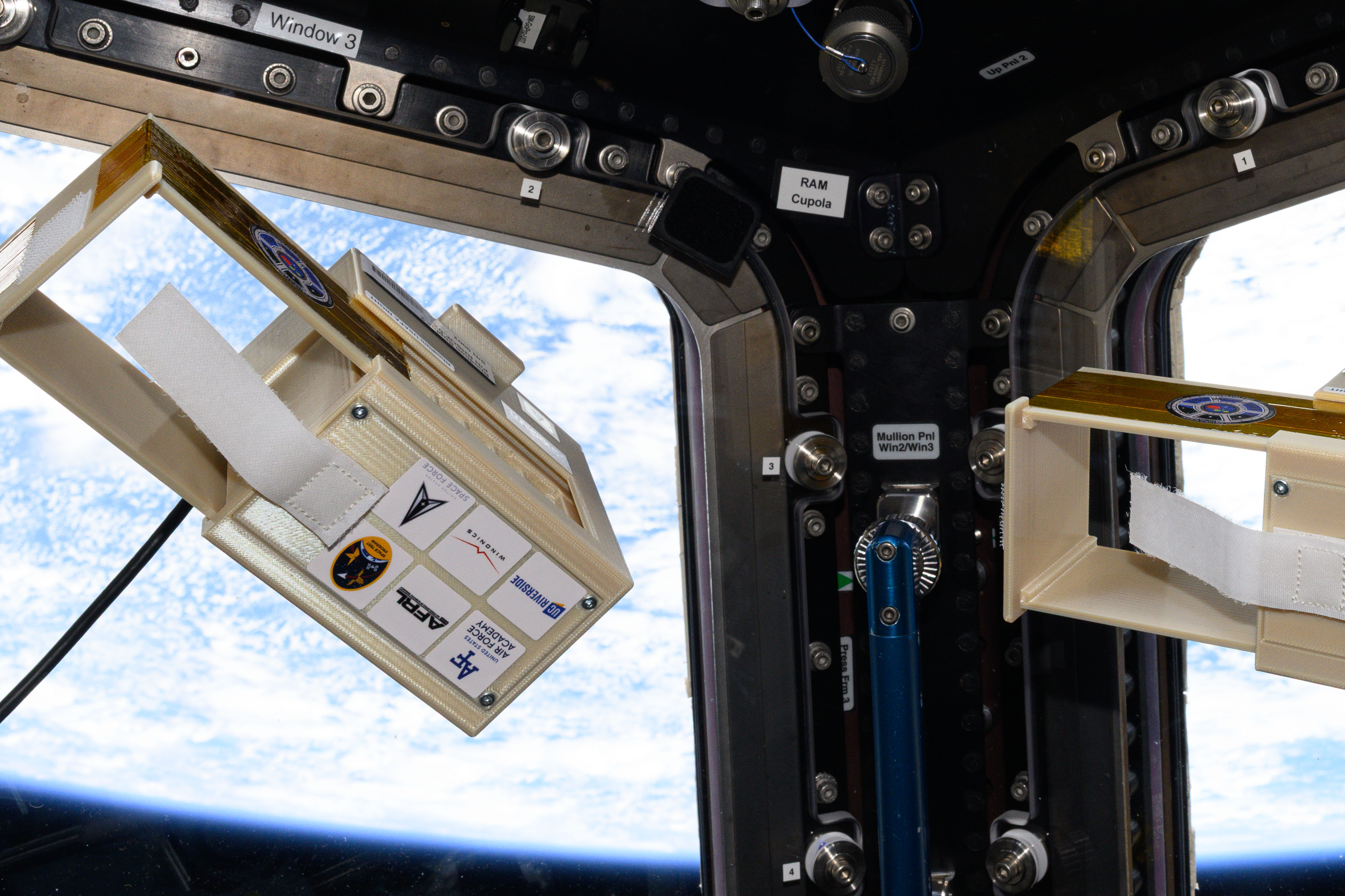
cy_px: 212
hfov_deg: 39.0
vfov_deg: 26.6
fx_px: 1868
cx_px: 929
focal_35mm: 50
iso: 500
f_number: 13
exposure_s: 1/250
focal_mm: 24
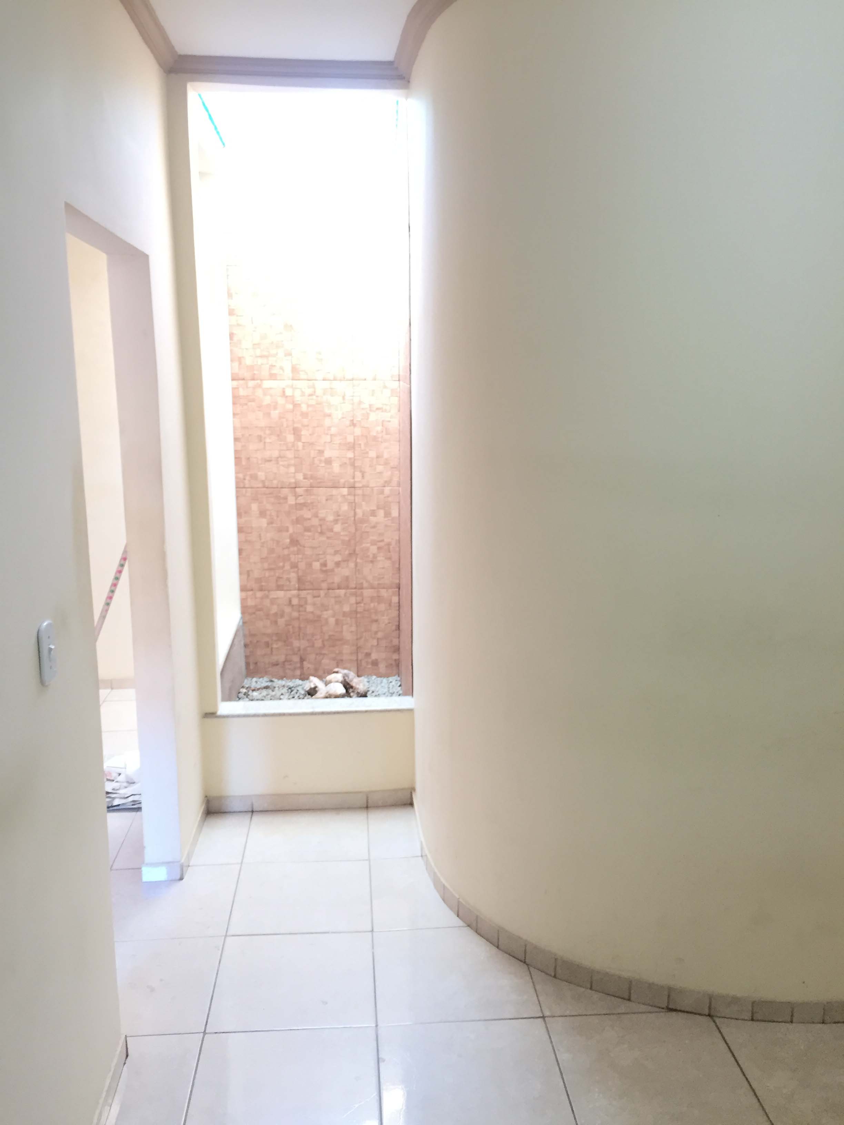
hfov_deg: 48.2
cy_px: 562
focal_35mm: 29
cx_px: 422
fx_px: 943
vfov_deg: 61.7
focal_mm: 4.15
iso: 100
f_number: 2.2
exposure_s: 1/30
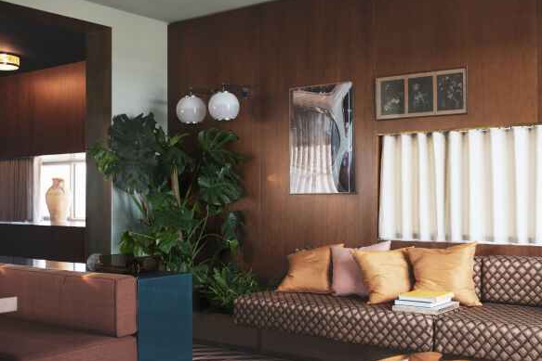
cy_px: 185
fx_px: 663
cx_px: 310
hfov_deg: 44.4
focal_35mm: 44
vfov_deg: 30.5
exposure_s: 1/60
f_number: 4
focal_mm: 35
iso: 400
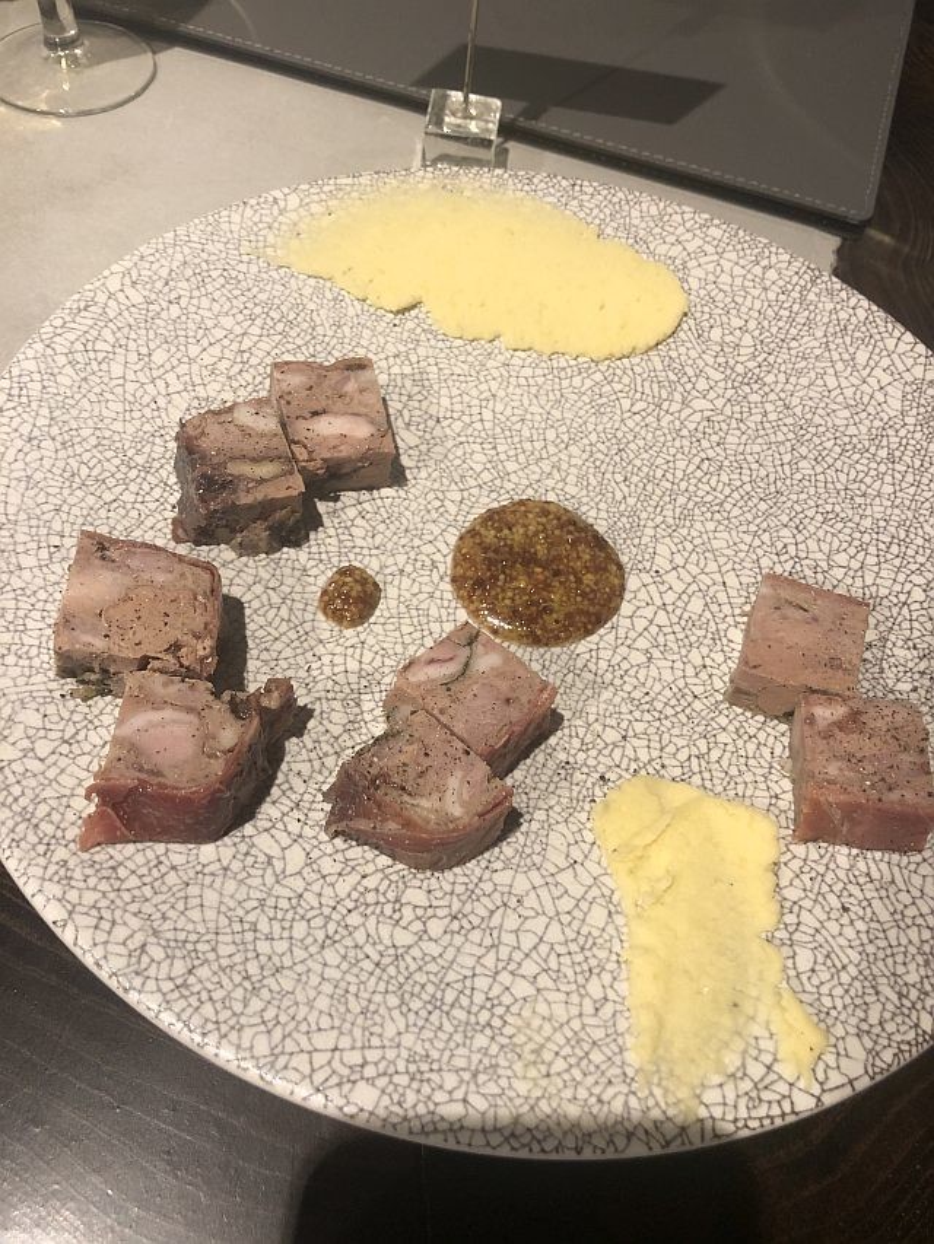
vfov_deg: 63.4
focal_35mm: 28
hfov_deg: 49.8
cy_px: 622
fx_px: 1007
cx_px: 467
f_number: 1.8
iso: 40
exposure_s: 1/17
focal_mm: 4
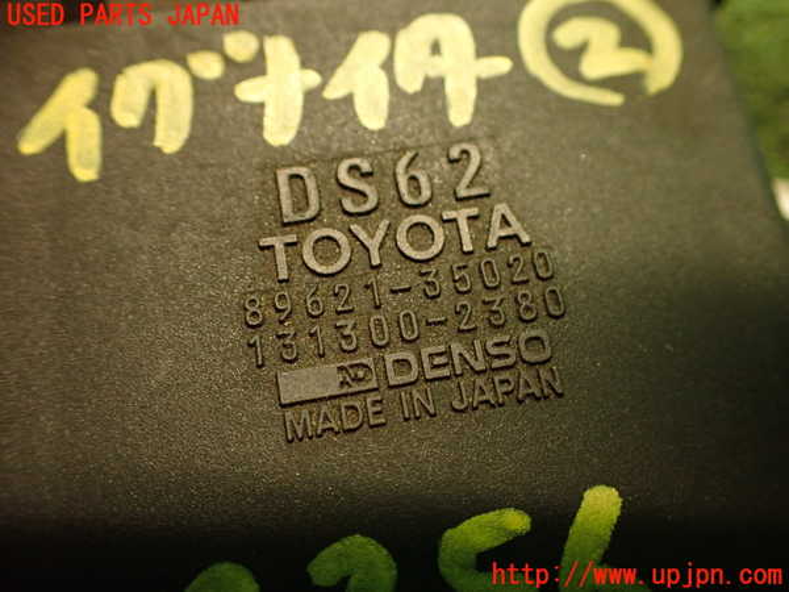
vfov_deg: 44.2
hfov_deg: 56.8
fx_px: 729
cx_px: 394
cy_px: 296
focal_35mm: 32
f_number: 2.4
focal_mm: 5.79
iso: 500
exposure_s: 1/30
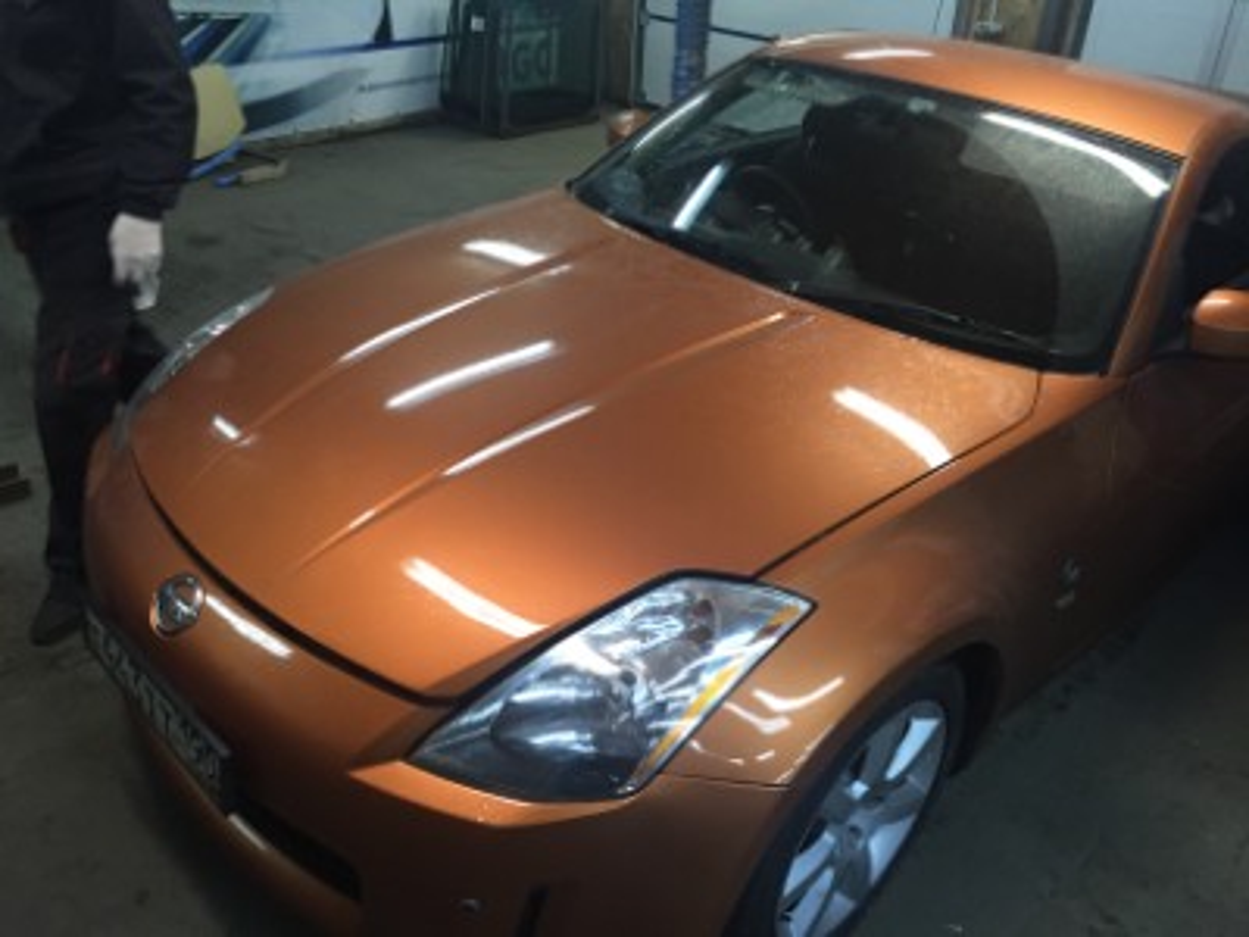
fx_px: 1046
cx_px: 624
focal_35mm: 29
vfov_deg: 48.2
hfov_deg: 61.7
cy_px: 468
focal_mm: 4.15
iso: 200
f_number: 2.2
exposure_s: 1/33
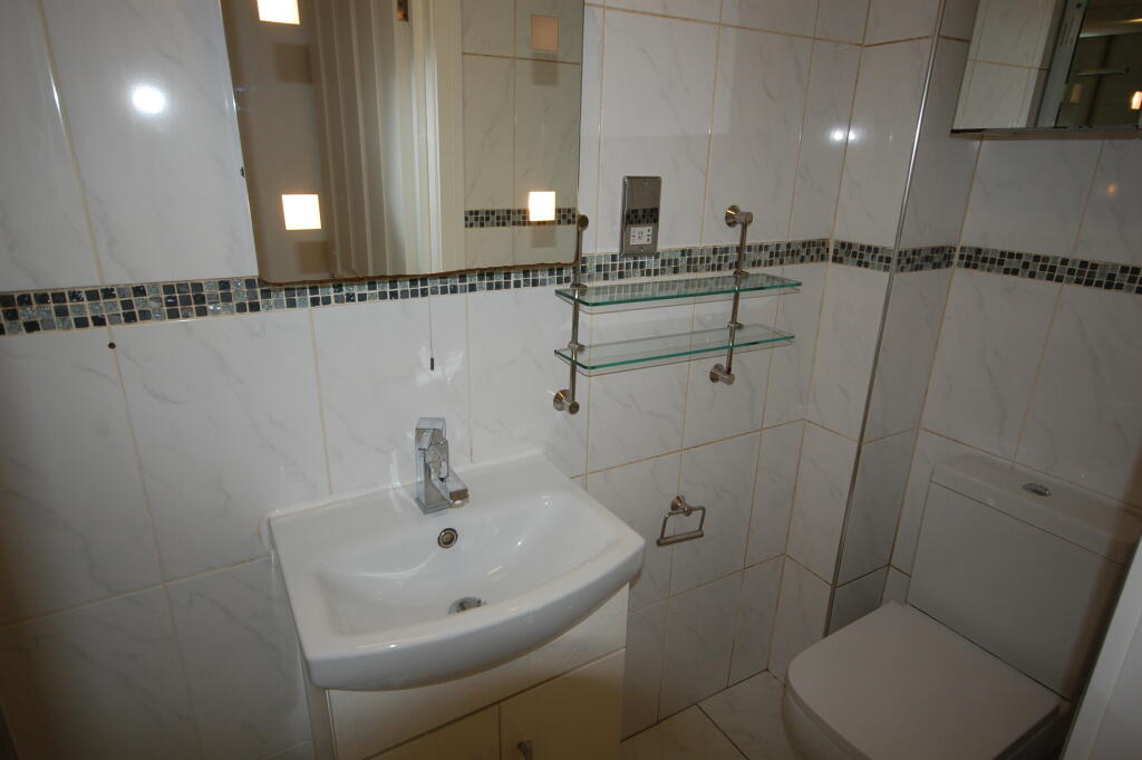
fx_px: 666
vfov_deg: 59.4
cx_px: 571
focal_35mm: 21
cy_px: 380
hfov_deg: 81.2
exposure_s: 1/60
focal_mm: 14
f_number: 4.8
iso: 400
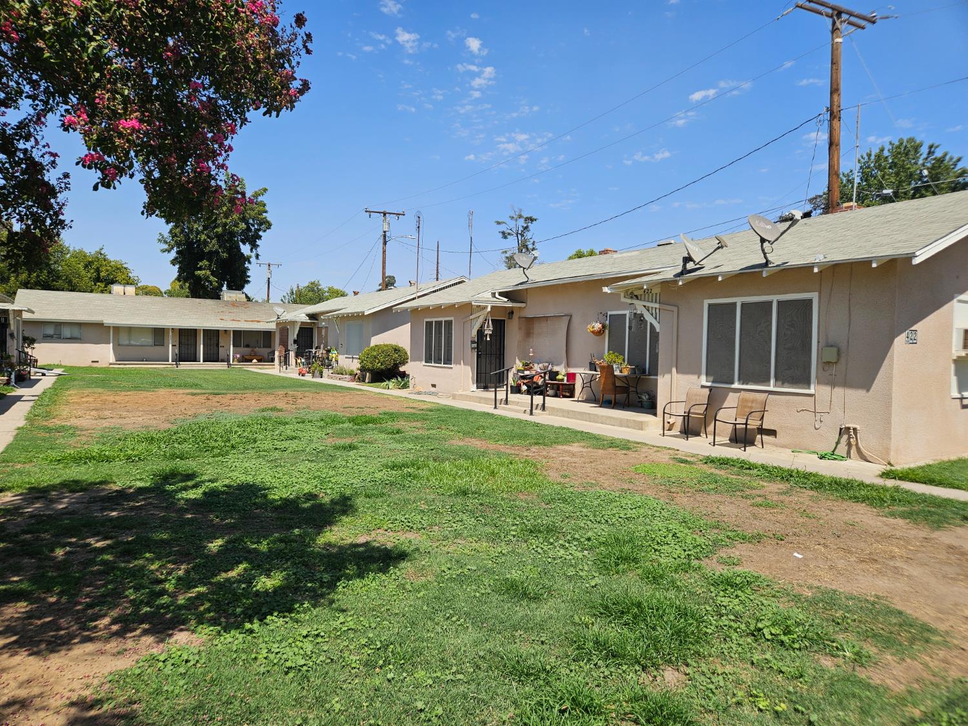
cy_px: 363
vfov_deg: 58.9
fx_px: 643
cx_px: 484
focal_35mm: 23
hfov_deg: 73.9
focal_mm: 5.4
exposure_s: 1/2391
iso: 25
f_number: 1.8
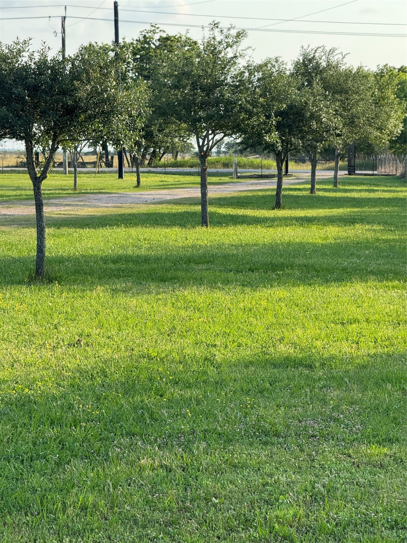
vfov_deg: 16.4
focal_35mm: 120
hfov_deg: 12.3
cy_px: 272
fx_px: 1881
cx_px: 204
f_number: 2.8
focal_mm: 15.66
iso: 50
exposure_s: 1/303
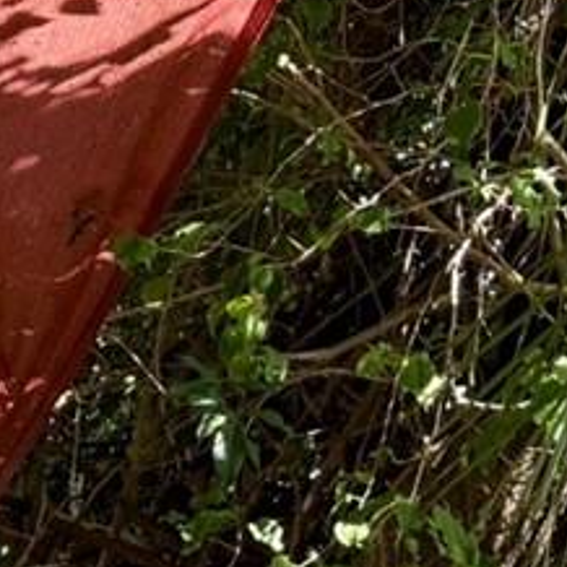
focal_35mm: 156
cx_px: -611
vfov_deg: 10.6
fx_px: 2891
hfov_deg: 10.2
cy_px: 981
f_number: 1.78
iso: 100
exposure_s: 1/243
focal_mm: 6.76
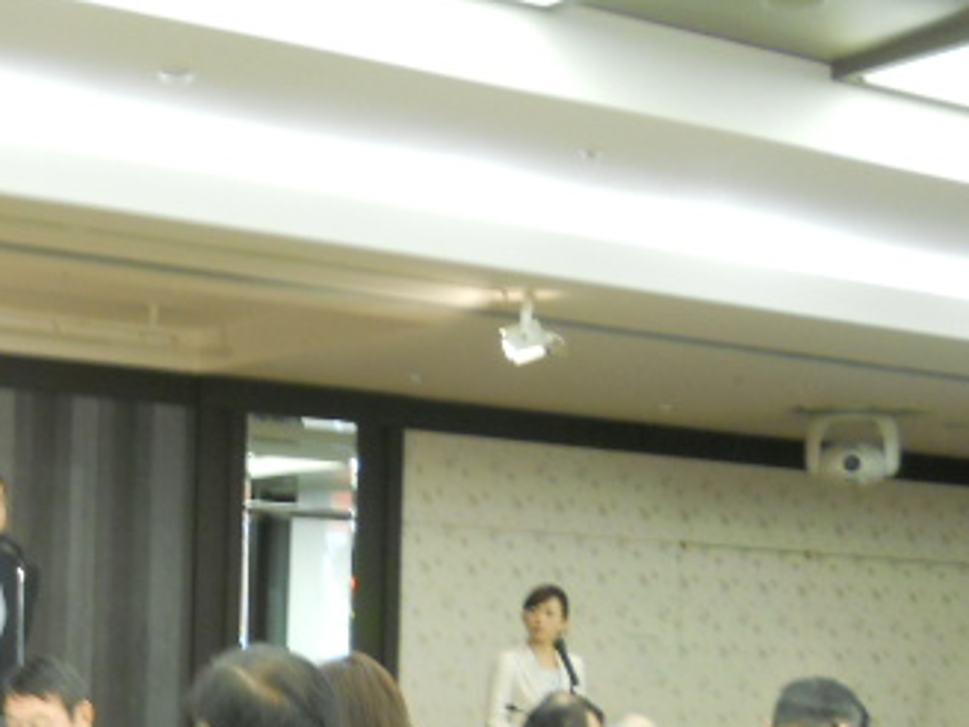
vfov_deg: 18.1
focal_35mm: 80
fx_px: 2239
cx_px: 92
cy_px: 674
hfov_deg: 23.7
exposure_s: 1/30
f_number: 3.1
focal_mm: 6.72
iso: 320
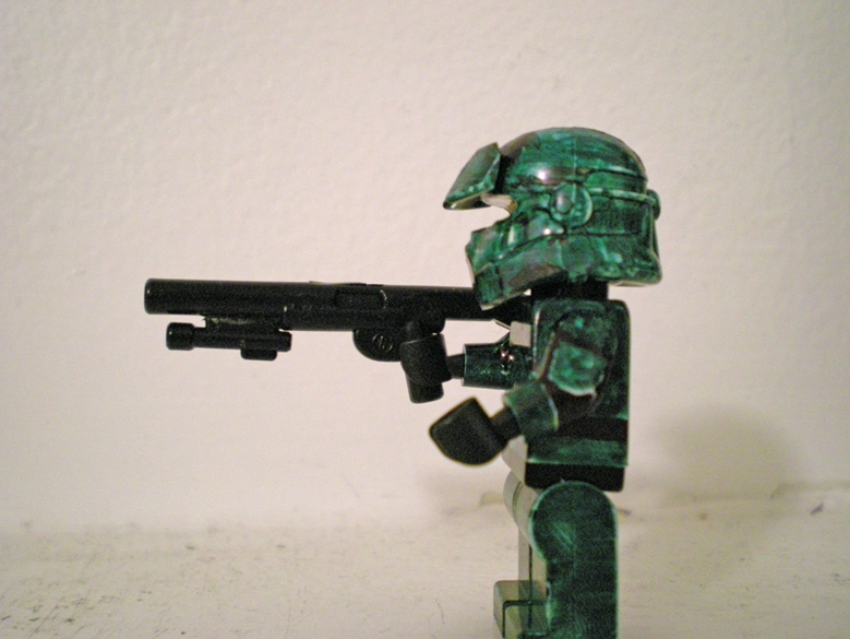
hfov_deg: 47.8
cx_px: 422
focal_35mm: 39
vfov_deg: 36.8
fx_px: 958
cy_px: 321
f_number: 3.1
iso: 469
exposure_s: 1/8
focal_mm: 6.3
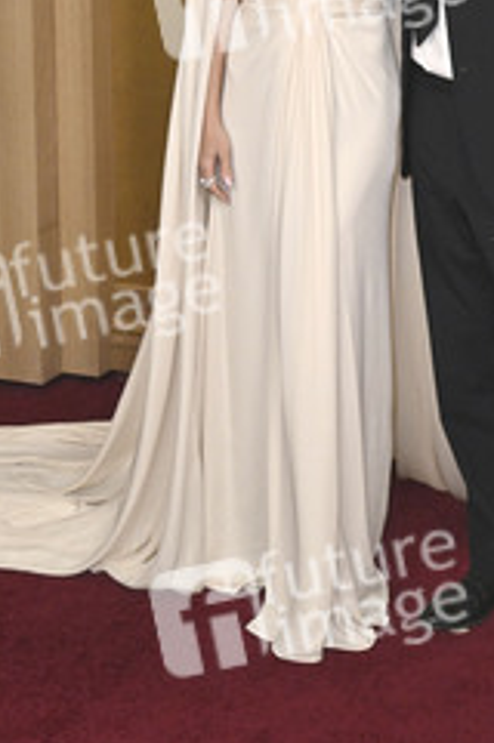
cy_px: 142
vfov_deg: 29.0
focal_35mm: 68
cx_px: 398
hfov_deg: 19.7
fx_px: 1404
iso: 2500
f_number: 6.3
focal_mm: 41
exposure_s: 1/320
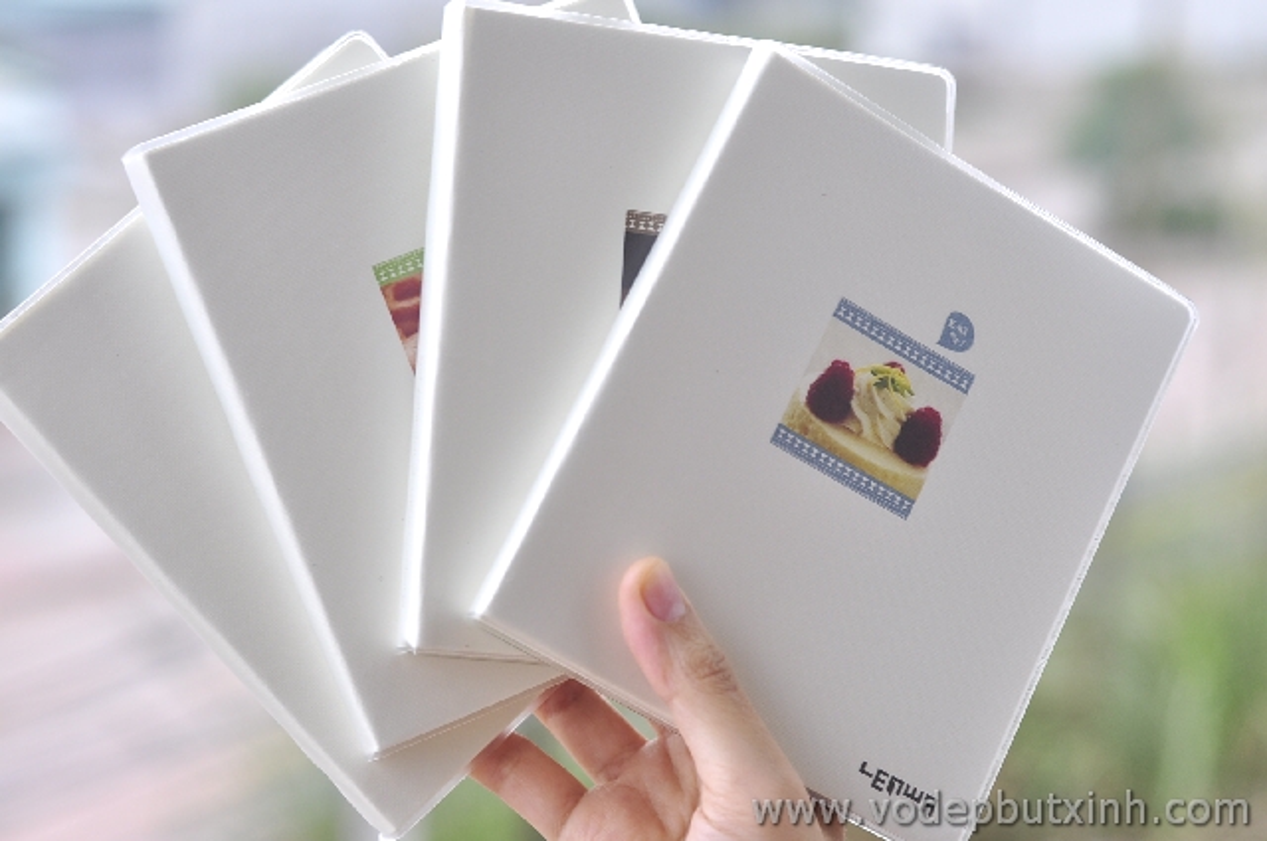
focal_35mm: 75
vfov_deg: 18.1
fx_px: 2636
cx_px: 634
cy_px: 420
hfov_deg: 27.0
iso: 200
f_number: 4
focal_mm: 50
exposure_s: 1/30
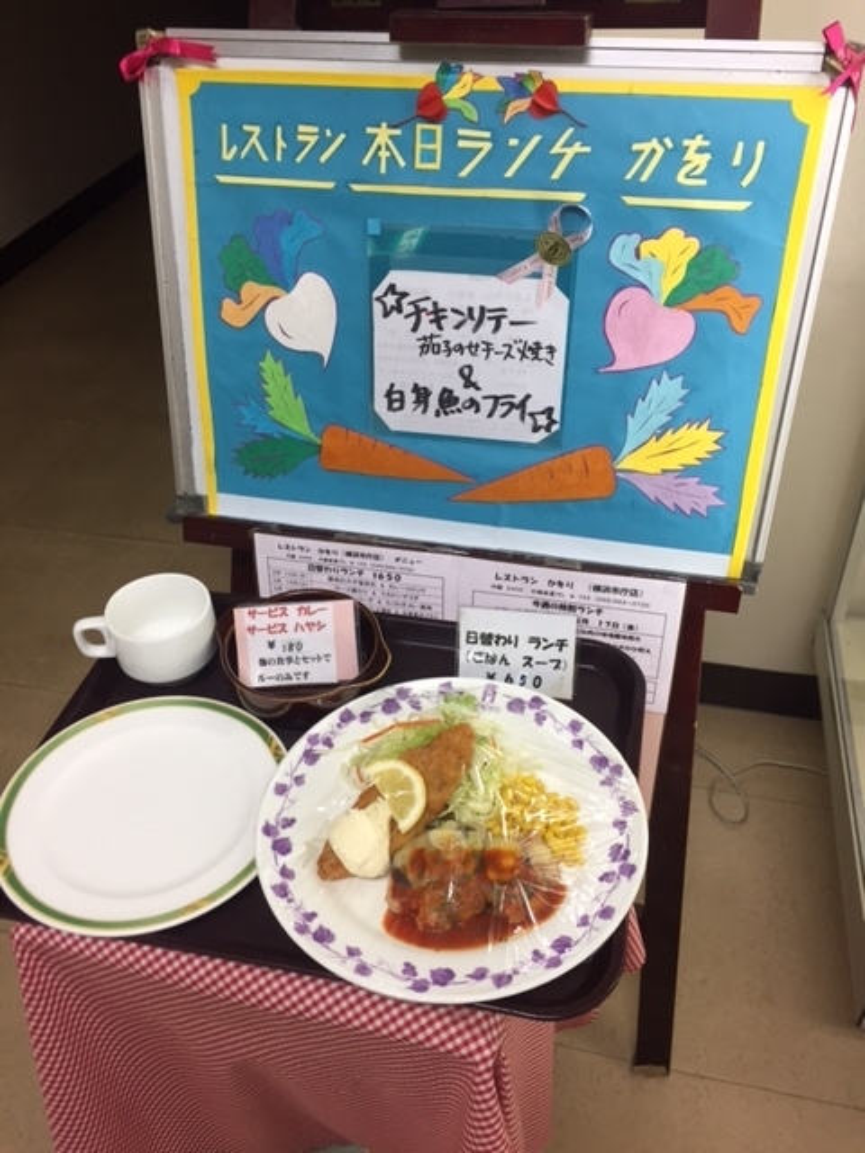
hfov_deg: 48.2
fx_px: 966
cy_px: 576
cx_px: 432
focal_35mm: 29
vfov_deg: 61.7
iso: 50
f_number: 2.2
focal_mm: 4.15
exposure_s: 1/33
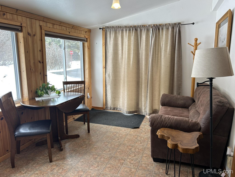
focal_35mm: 26
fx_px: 177
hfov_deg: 67.3
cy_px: 88
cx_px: 118
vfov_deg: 53.1
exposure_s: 1/120
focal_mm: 5.7
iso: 40
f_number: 1.5
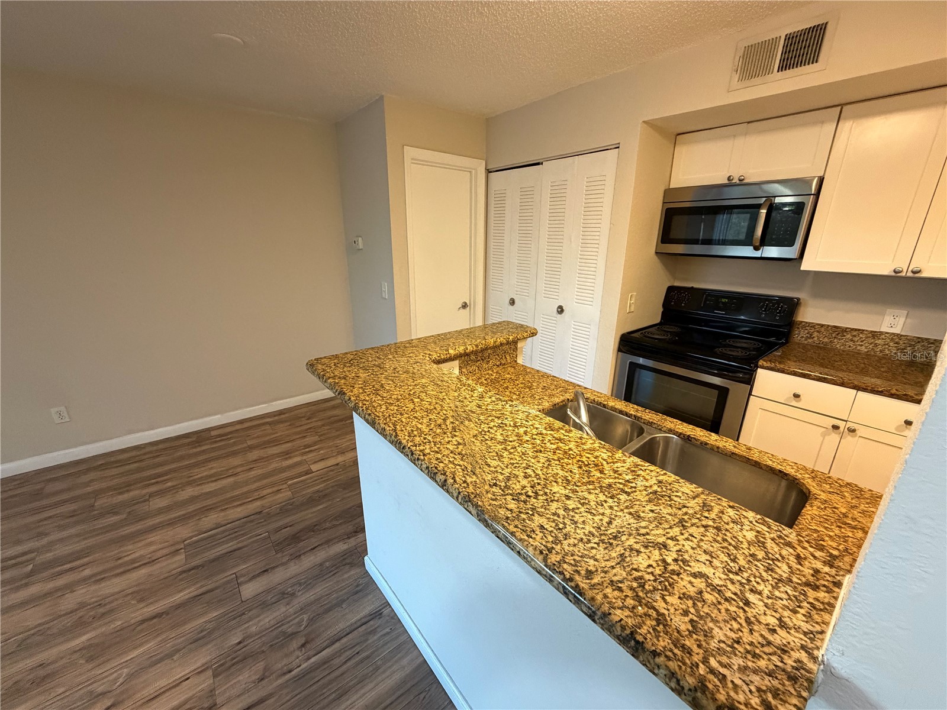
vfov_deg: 85.7
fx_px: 383
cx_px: 474
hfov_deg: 102.1
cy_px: 355
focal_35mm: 14
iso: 400
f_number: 2.2
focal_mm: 2.22
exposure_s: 1/60
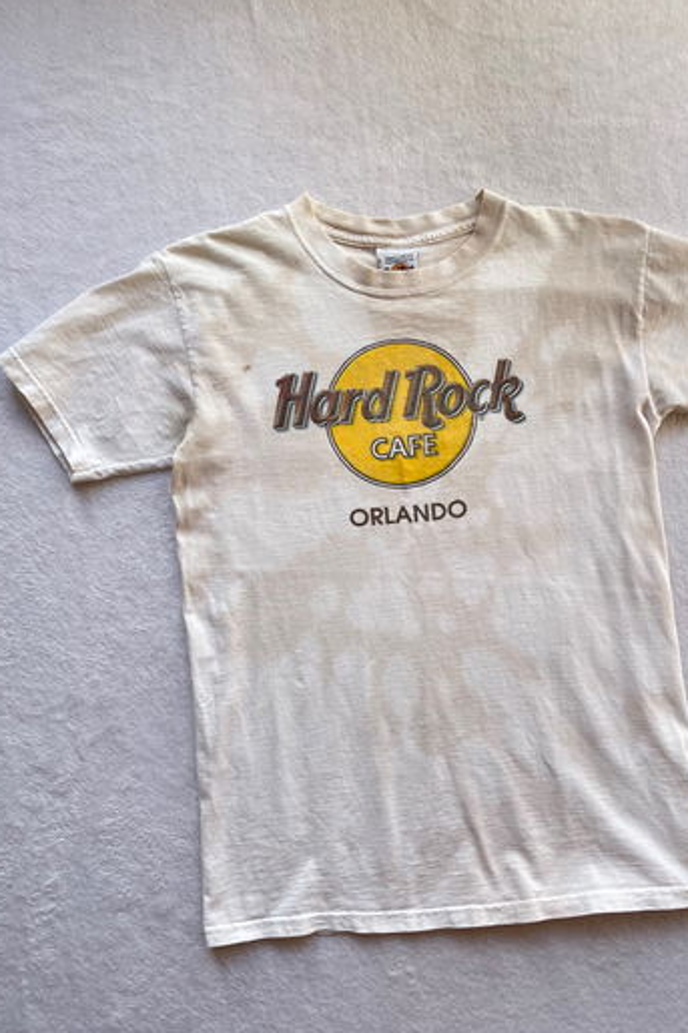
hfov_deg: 46.3
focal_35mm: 28
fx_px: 803
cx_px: 375
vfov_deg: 65.5
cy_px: 529
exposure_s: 1/258
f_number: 1.6
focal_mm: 5.1
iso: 50
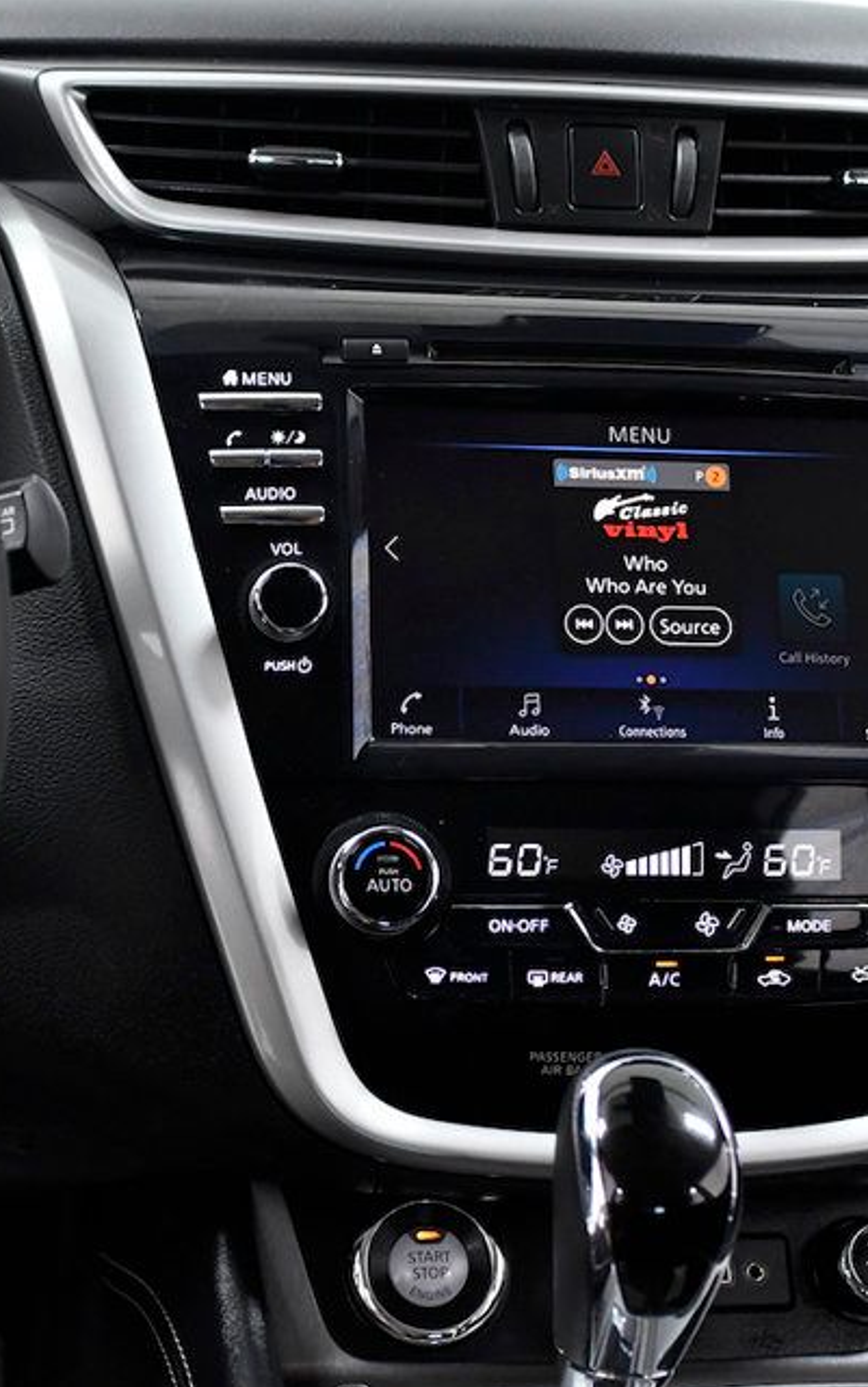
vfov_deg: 29.4
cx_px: 249
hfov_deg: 18.5
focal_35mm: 70
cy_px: 700
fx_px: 2648
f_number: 3.5
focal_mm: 29
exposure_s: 1/500
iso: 2500
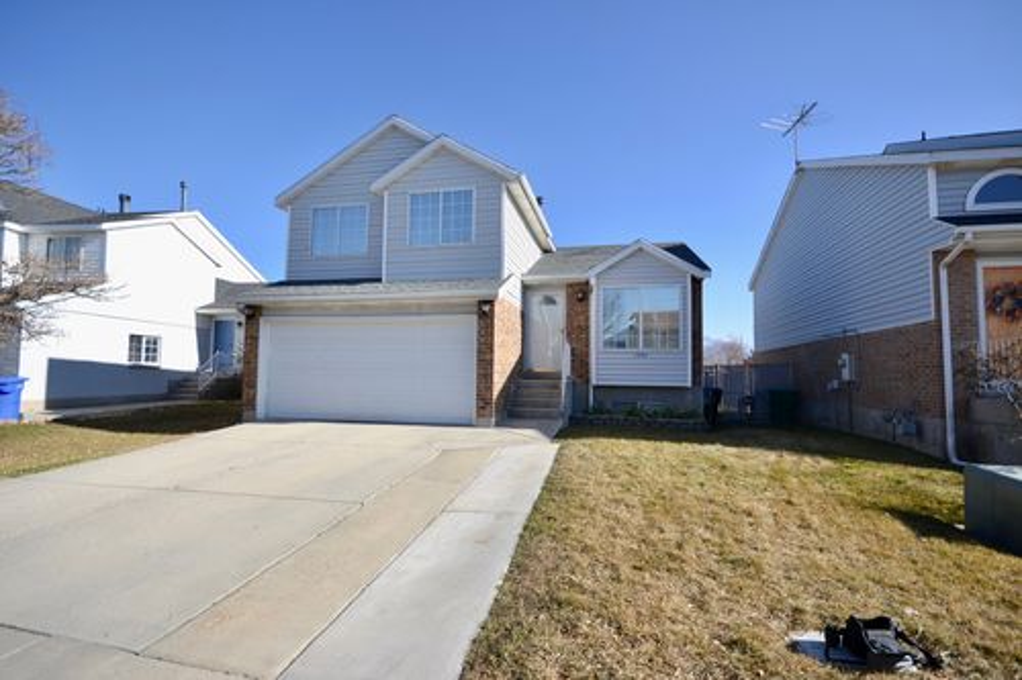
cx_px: 511
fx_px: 468
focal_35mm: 16
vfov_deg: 72.0
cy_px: 340
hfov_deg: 95.0
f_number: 8
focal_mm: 11
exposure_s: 1/250
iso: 100
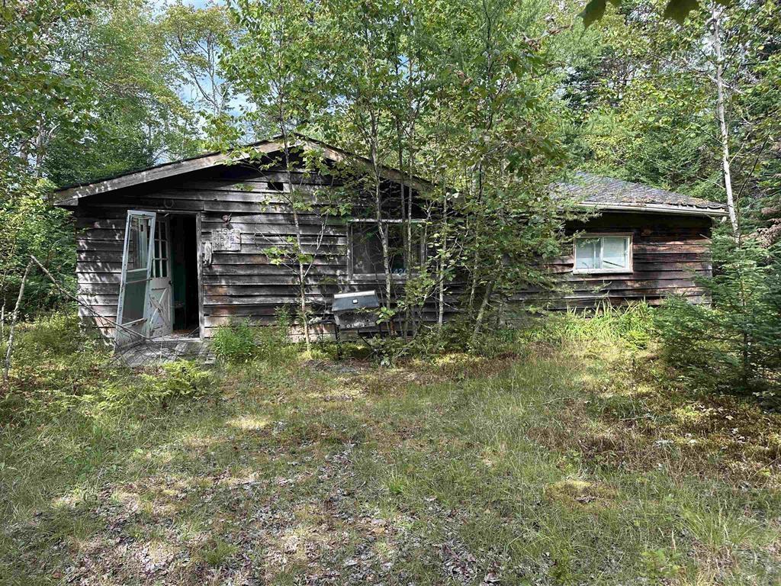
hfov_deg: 71.6
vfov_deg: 56.8
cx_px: 390
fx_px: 541
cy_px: 293
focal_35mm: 24
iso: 80
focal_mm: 6.86
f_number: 1.78
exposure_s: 1/690
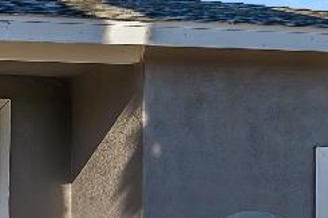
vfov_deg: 14.4
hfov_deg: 19.8
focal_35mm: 92
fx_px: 838
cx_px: -130
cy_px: 263
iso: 100
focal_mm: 15
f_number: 10
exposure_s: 1/160
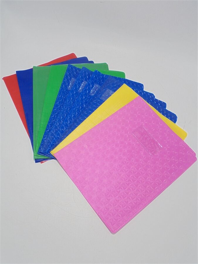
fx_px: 221
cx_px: 99
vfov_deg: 61.7
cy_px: 132
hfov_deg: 48.2
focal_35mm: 29
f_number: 3.7
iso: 100
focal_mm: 5.3
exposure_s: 1/80
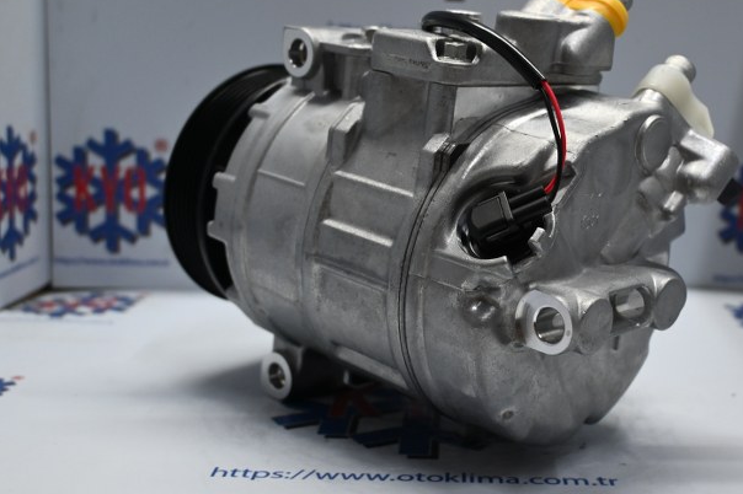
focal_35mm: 50
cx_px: 451
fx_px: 1024
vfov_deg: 27.1
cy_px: 192
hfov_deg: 39.7
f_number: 4.2
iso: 900
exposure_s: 1/125
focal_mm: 25
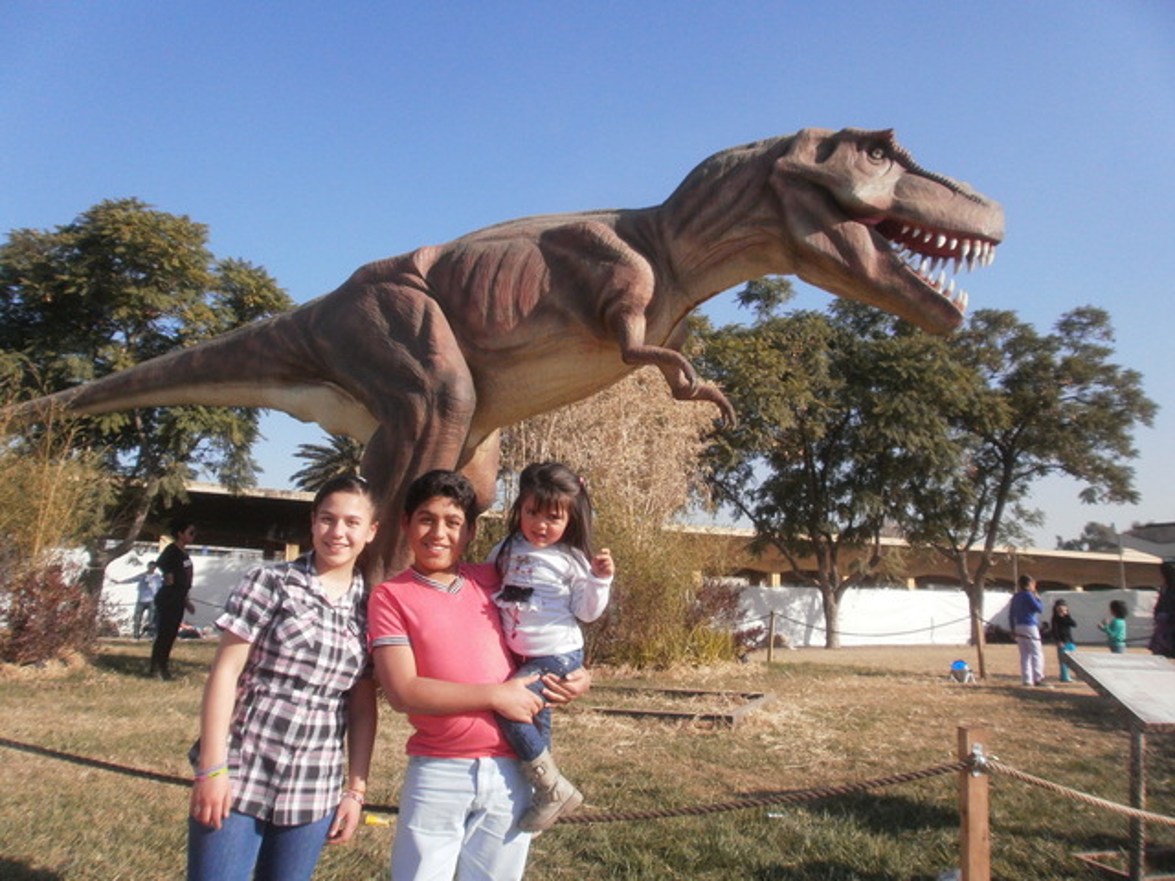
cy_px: 440
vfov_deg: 53.1
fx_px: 883
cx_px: 588
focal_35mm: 26
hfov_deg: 67.3
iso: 200
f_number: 7.8
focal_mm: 4.65
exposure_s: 1/320
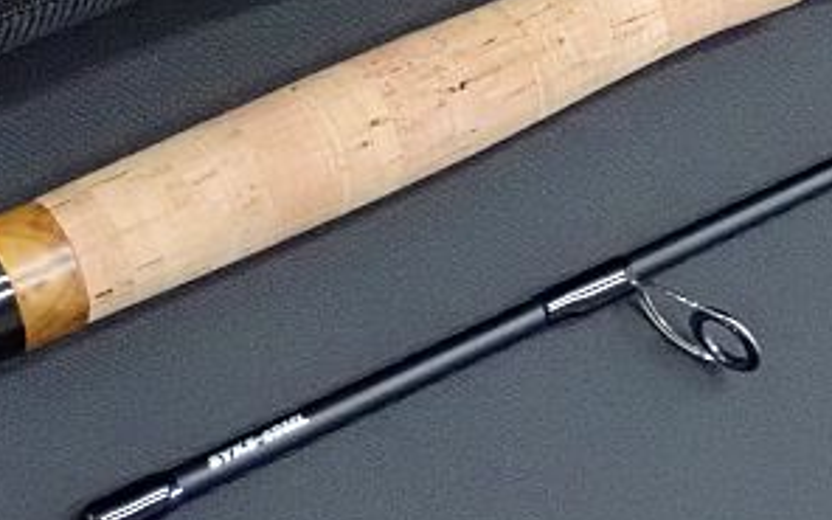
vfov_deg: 10.3
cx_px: 925
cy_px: -264
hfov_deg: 16.4
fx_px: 2789
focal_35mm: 123
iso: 1600
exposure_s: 1/40
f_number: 4
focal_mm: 7.86
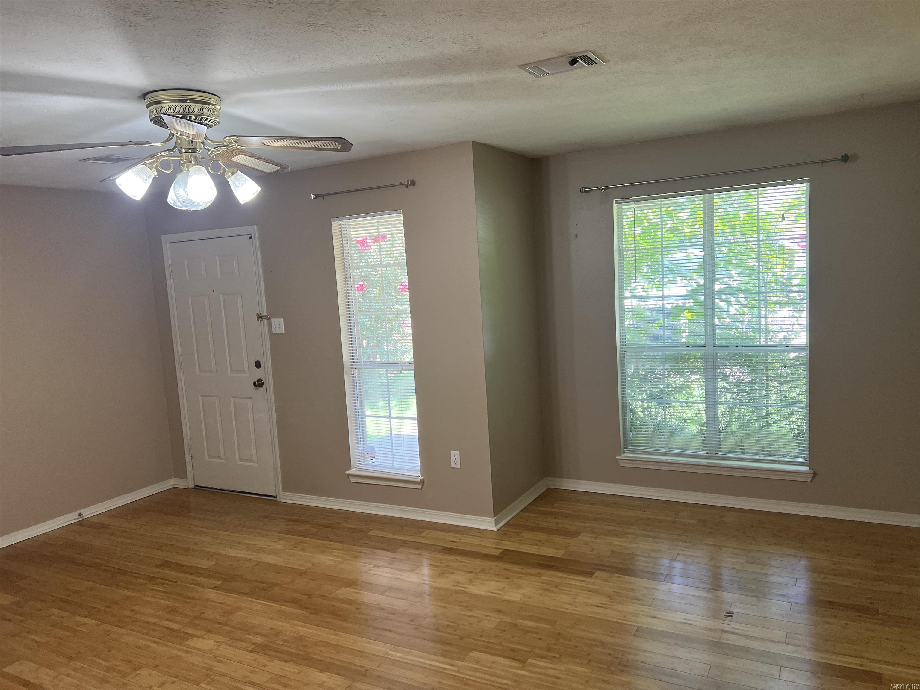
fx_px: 691
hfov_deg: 67.3
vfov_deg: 53.1
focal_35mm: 26
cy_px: 345
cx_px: 460
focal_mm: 5.7
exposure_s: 1/120
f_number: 1.5
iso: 125
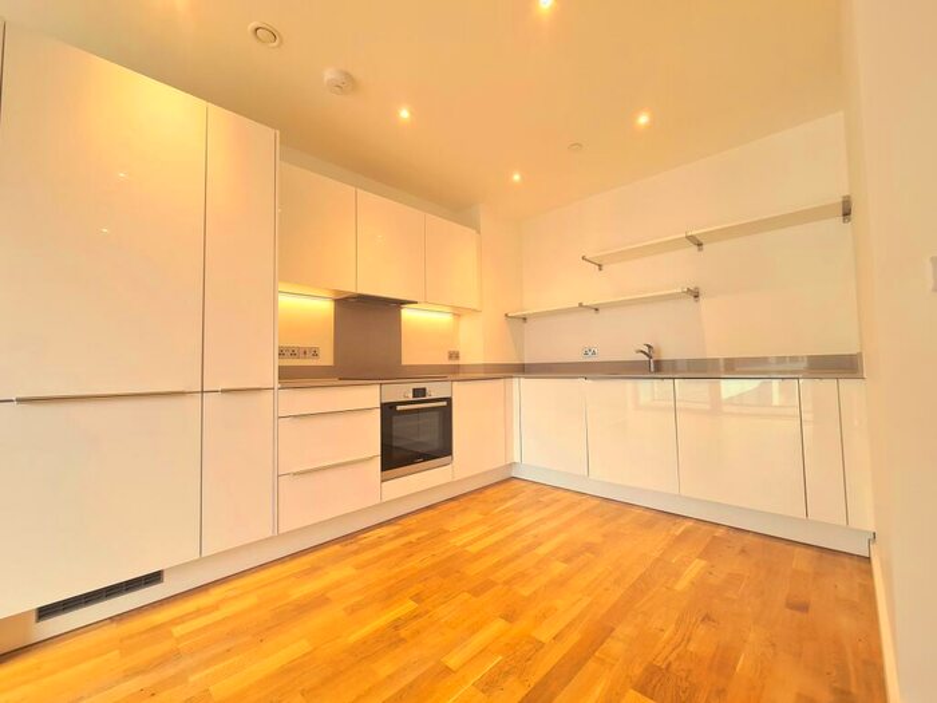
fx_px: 352
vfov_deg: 89.9
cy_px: 352
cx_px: 468
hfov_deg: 106.2
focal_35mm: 13
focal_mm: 2.22
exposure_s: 1/100
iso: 100
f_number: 2.2
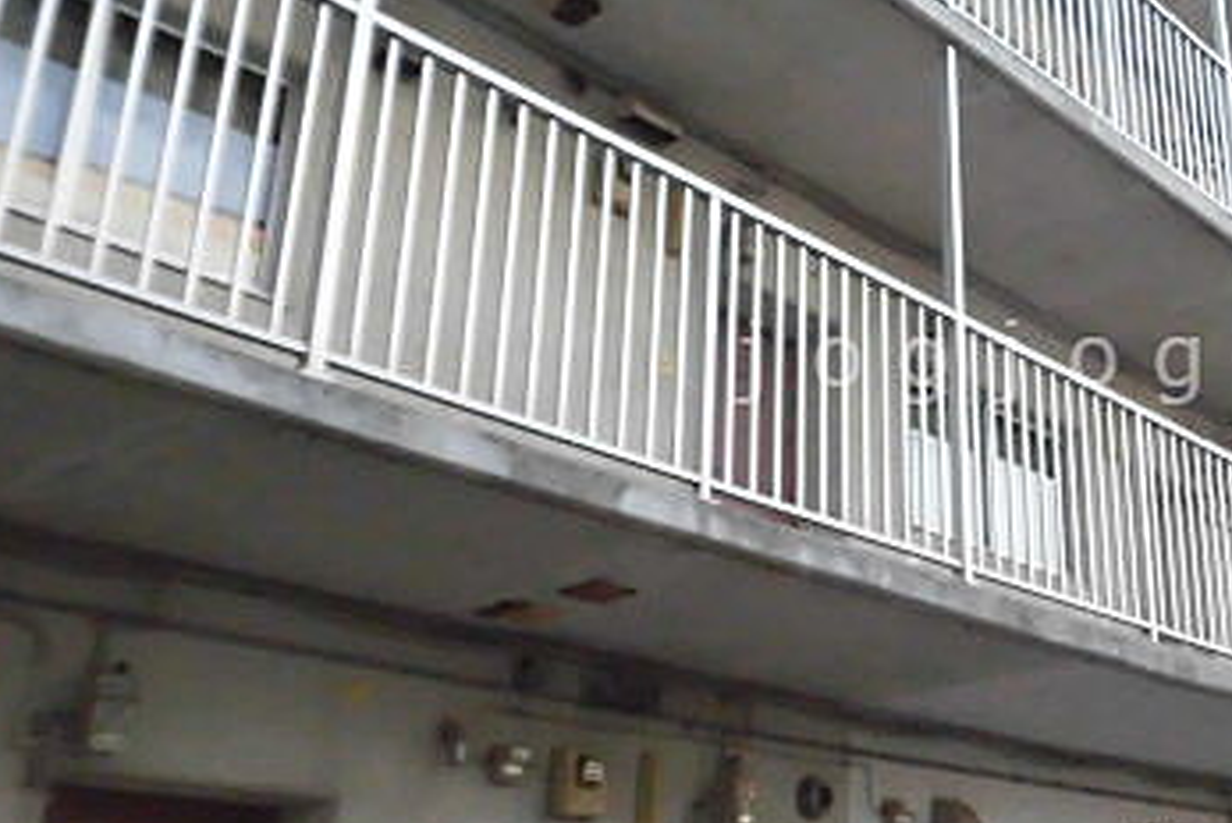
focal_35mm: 46
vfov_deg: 29.3
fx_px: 1575
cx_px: 976
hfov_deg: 41.0
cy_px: 362
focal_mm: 4.3
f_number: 3.1
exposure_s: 1/500
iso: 800
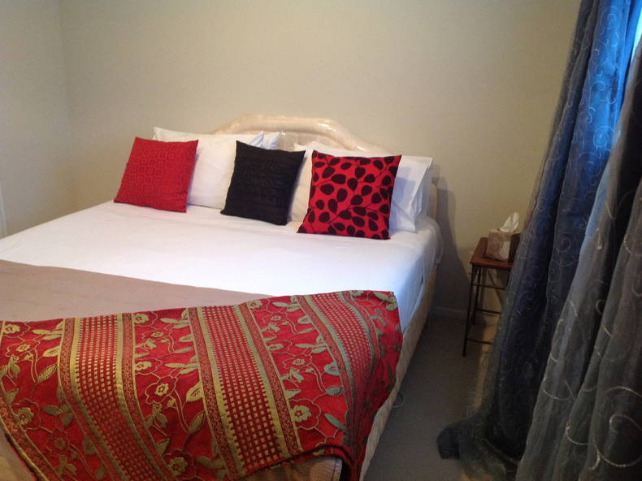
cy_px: 240
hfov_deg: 52.6
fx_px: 649
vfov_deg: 40.7
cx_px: 321
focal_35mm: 35
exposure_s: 1/15
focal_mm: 4.28
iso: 200
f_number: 2.4
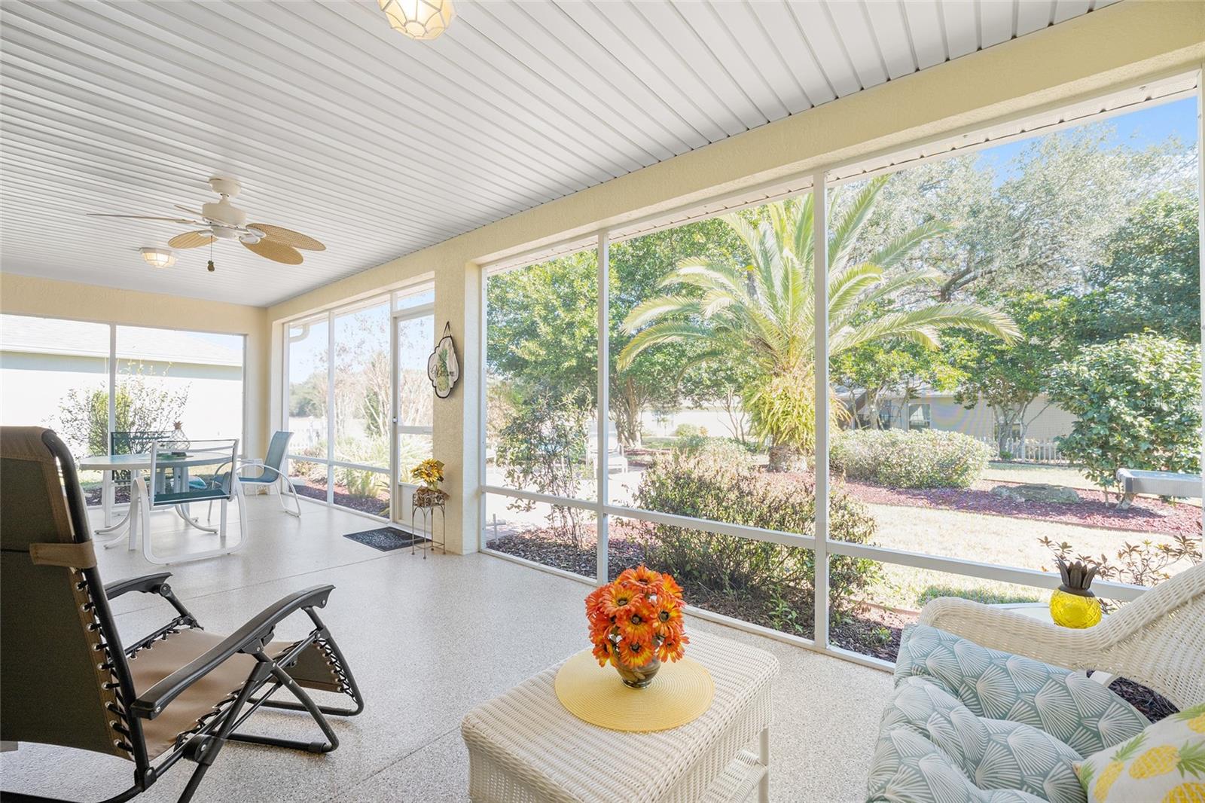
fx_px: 468
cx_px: 602
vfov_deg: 81.2
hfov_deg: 104.3
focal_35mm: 14
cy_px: 402
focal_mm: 14
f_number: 7.1
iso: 400
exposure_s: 1/80
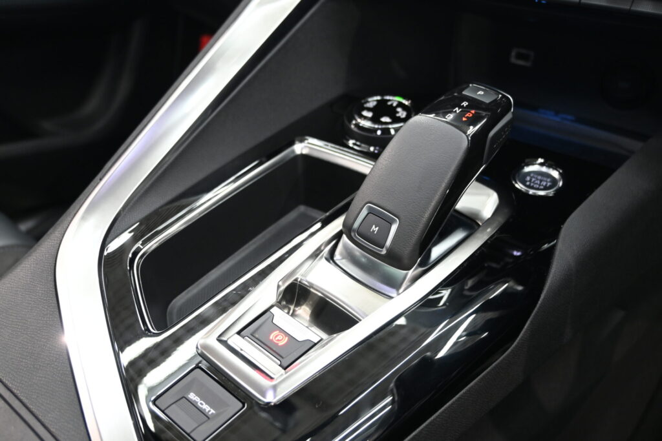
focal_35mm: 36
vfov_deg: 36.9
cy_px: 220
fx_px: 662
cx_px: 331
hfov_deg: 53.1
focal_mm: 24
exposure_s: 1/40
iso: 720
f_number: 4.2
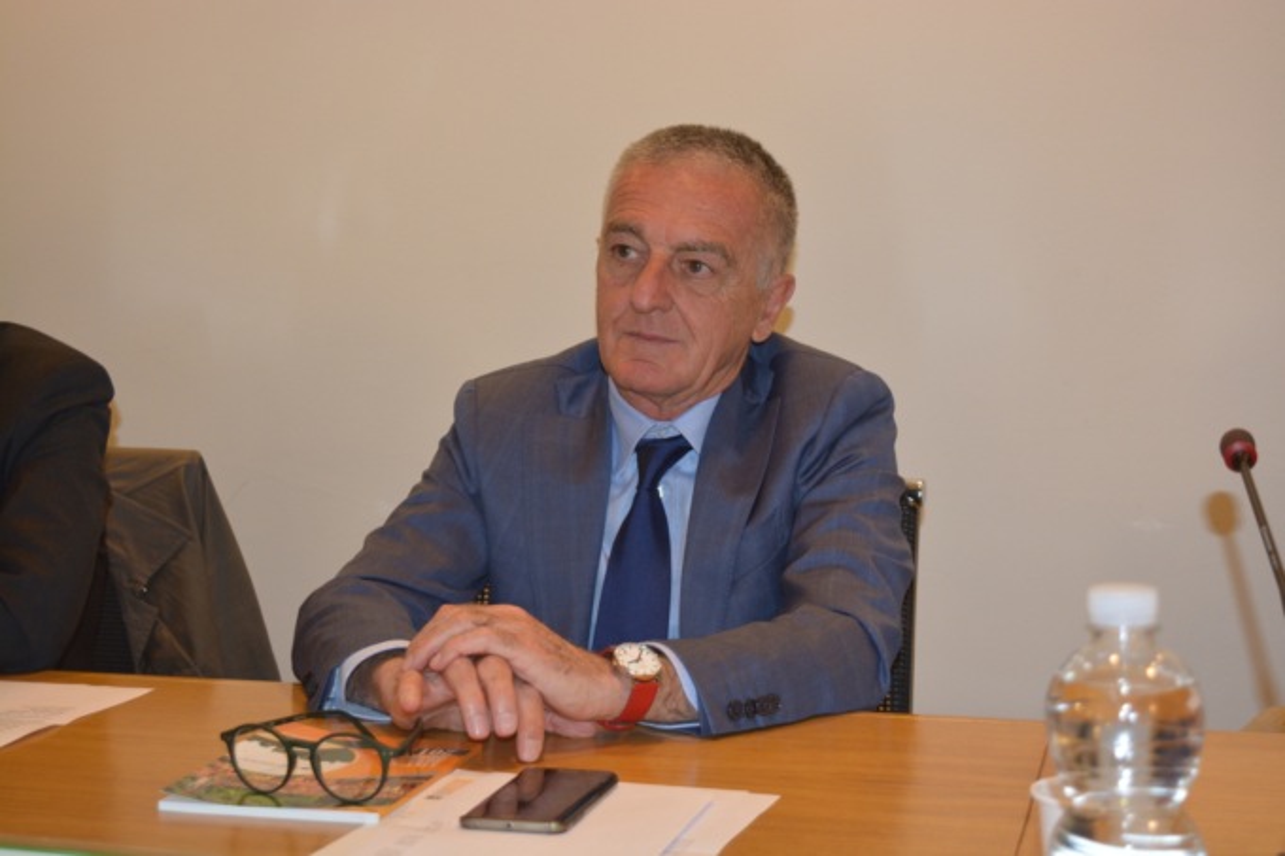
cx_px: 642
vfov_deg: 23.8
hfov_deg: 35.1
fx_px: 2034
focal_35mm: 57
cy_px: 428
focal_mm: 38
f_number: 4.8
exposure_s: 1/60
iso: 800
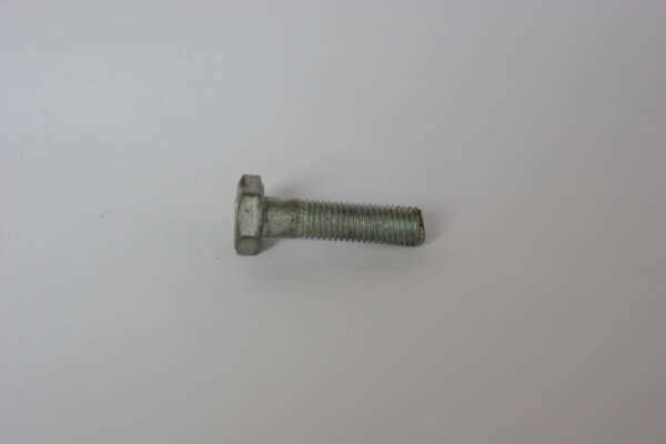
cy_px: 222
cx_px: 333
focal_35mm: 120
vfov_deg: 11.4
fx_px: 2220
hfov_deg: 17.1
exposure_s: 1/45
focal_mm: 80
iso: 800
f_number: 8
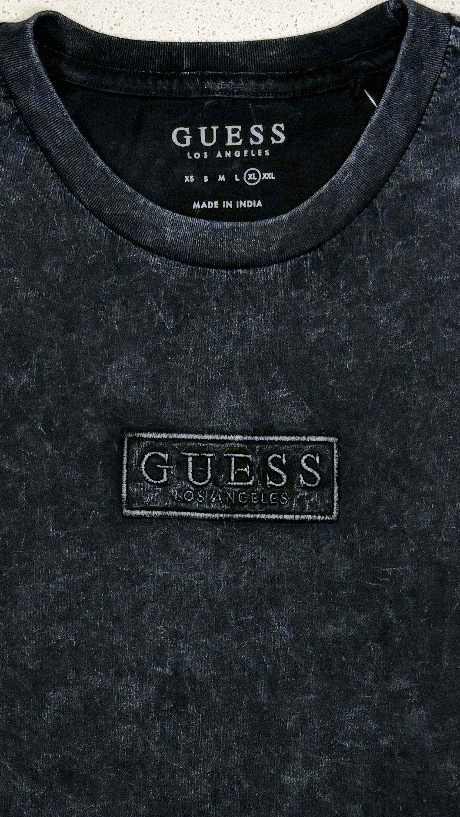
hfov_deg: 14.1
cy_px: 638
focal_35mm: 86
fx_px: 1865
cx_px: 220
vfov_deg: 24.4
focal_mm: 5.96
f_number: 1.6
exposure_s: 1/60
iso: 125
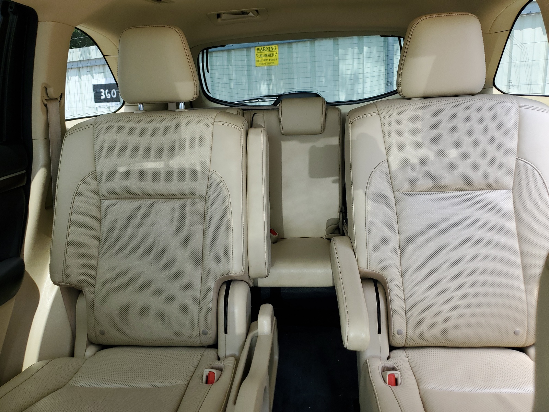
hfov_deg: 67.3
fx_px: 412
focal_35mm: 26
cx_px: 274
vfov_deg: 53.1
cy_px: 206
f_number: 1.5
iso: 50
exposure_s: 1/294
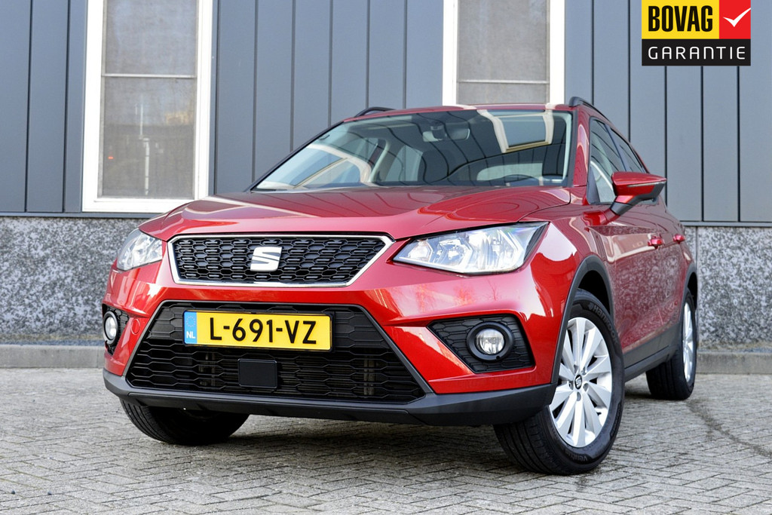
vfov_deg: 26.5
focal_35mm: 51
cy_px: 258
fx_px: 1094
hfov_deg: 38.9
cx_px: 386
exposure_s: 1/60
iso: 560
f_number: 8
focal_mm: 34
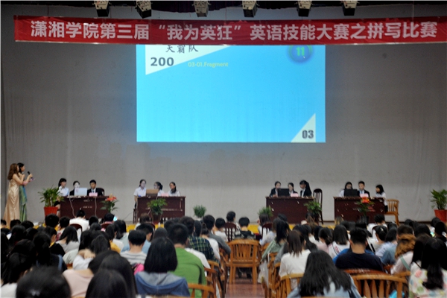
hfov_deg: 23.9
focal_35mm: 85
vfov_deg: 16.1
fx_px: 1055
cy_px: 149
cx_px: 224
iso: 800
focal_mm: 85
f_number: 5.6
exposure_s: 1/5
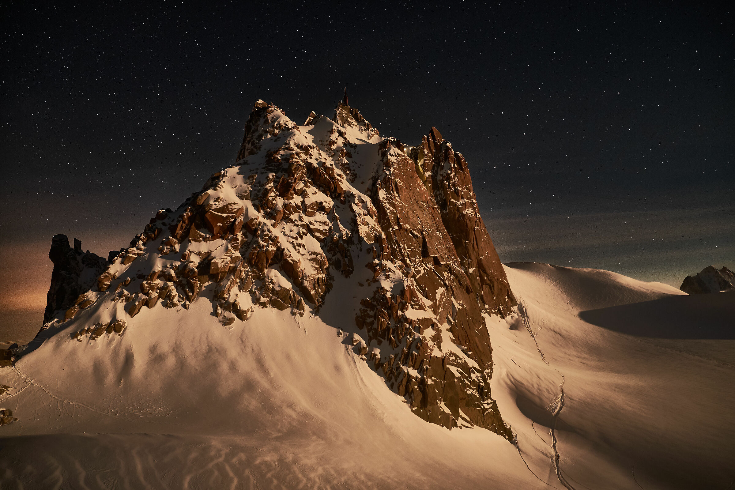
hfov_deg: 67.4
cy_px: 245
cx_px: 368
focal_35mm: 27
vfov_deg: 47.9
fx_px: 551
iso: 800
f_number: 2.8
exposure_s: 20
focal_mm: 18
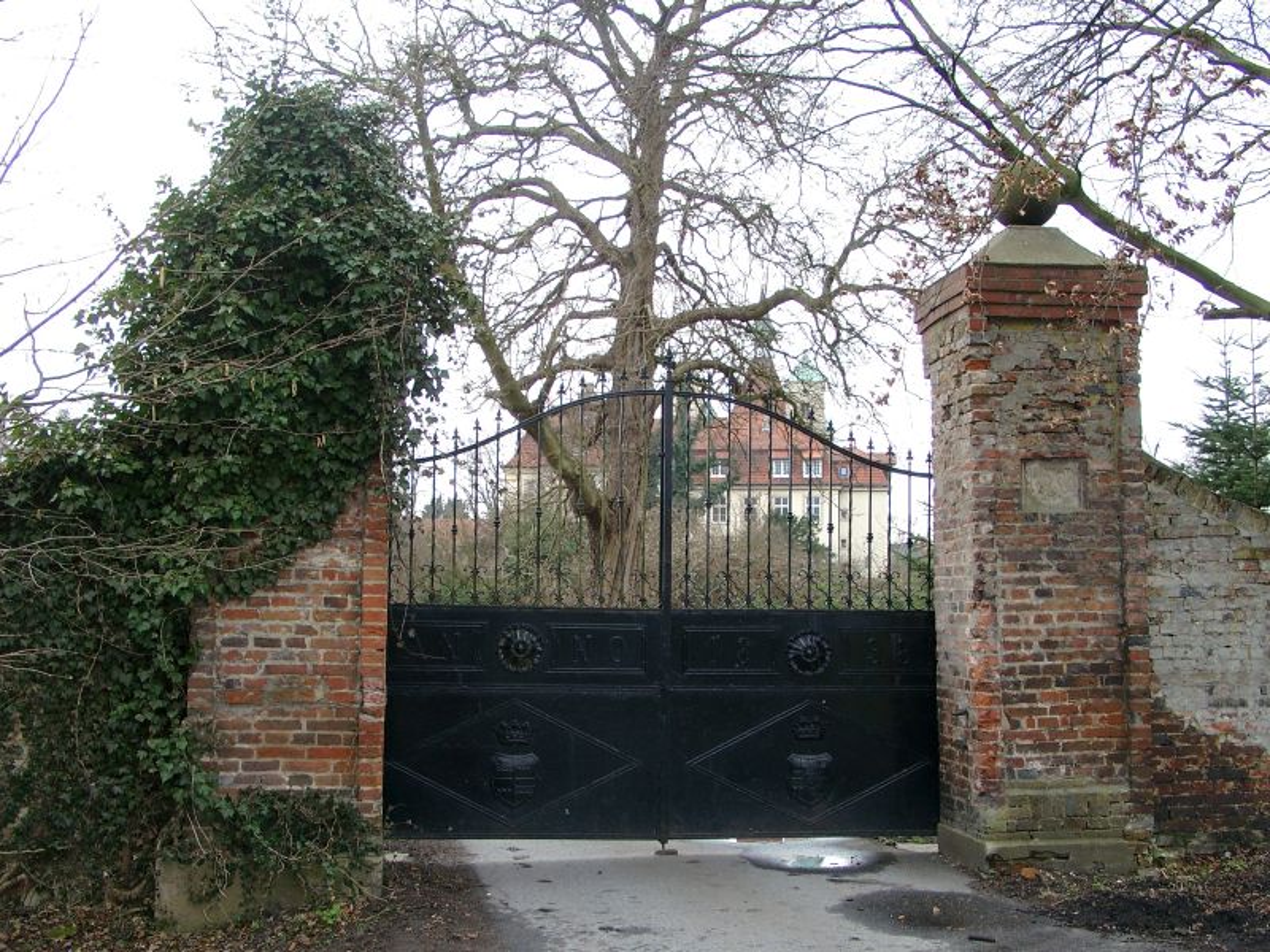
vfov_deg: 34.3
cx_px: 635
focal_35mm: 42
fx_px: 1541
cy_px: 476
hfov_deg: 44.8
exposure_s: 1/108
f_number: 4
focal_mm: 8.82
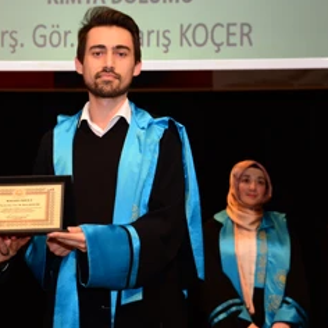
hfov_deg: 17.6
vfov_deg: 17.7
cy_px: 154
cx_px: 65
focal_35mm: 98
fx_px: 1051
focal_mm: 62
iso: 1600
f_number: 4.8
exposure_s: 1/200
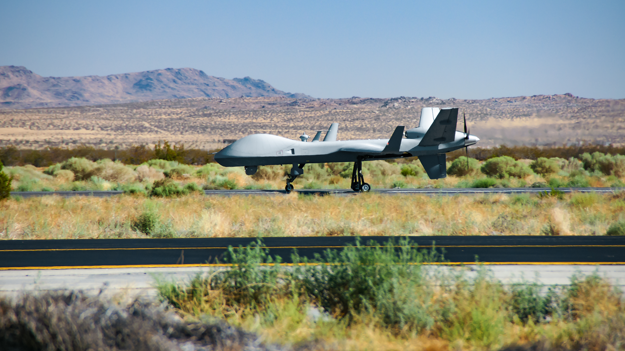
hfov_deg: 6.6
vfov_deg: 3.7
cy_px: 153
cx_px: 318
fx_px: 5402
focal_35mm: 326
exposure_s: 1/320
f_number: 6.3
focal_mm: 200
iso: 200
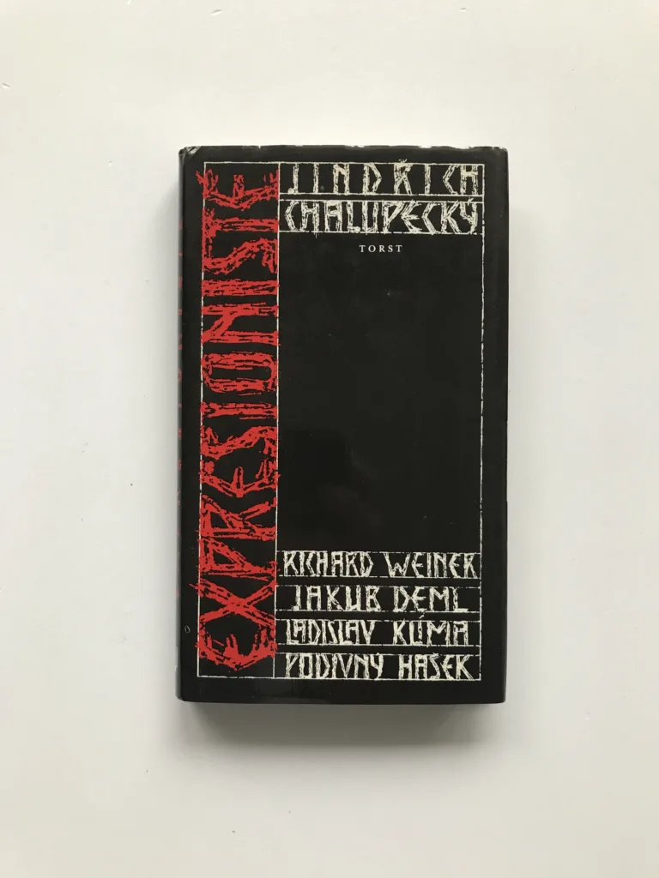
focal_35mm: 28
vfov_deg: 63.4
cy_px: 439
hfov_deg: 49.7
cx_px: 330
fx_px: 711
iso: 20
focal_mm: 3.99
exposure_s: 1/33
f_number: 1.8
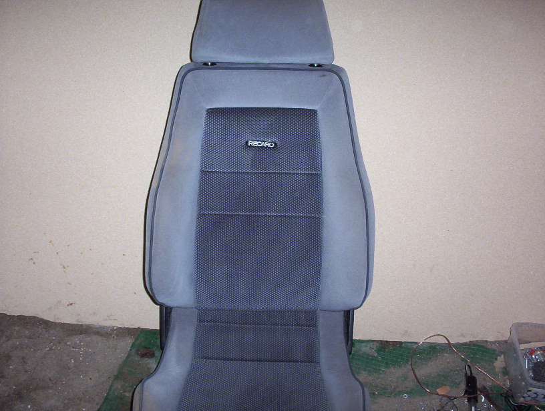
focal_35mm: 39
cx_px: 272
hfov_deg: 47.8
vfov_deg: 37.0
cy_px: 206
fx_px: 615
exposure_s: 1/30
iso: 140
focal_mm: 6
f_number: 4.5
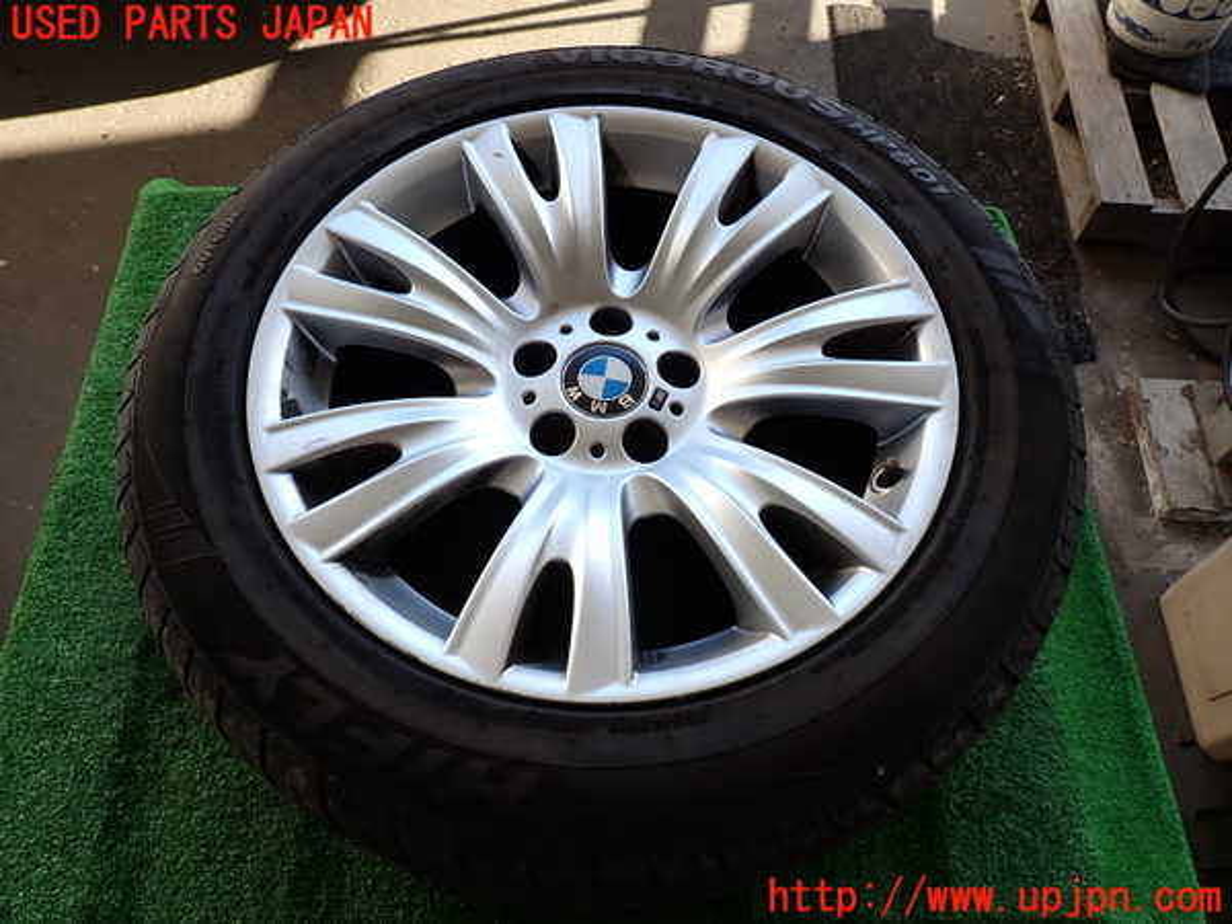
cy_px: 462
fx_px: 890
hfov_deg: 69.4
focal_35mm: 25
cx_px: 616
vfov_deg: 54.9
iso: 100
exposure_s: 1/125
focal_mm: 4.5
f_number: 2.8
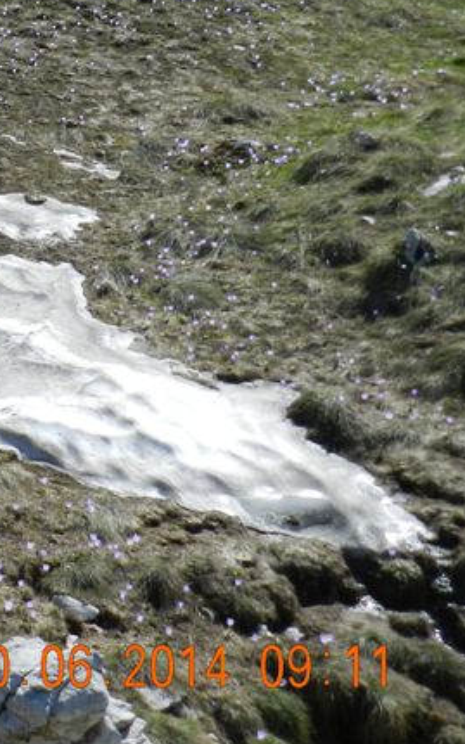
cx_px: -384
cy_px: 140
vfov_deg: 21.3
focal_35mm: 96
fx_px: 1945
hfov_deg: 12.4
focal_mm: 6.7
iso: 160
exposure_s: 1/1000
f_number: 4.5
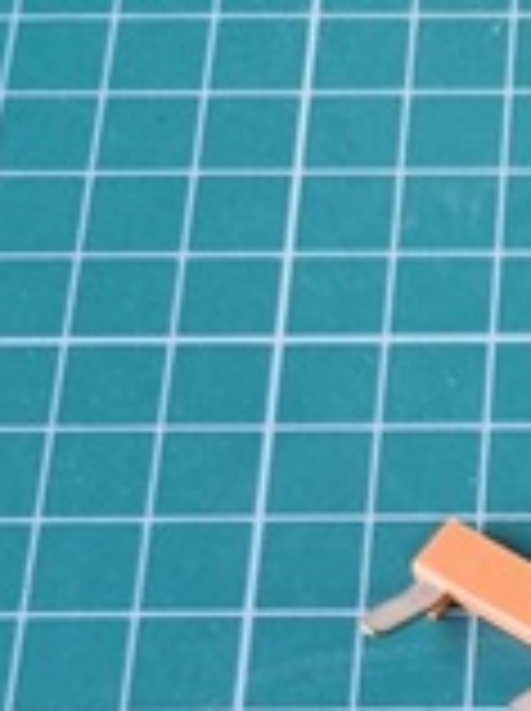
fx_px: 1907
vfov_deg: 18.2
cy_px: 1134
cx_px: 943
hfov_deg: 14.1
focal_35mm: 93
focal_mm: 5.4
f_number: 1.8
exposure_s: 1/50
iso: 400
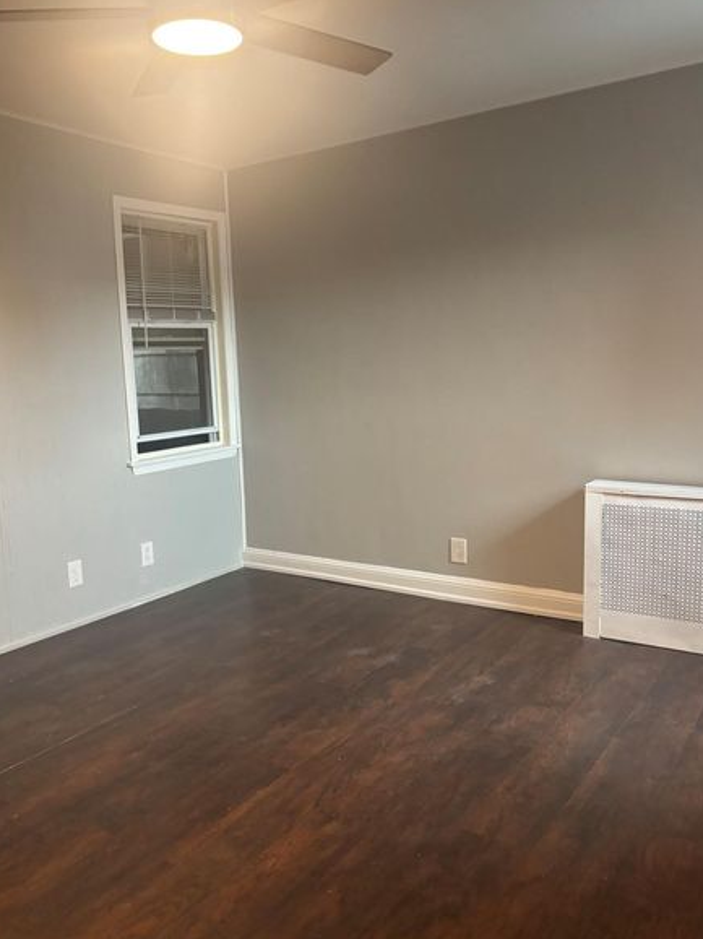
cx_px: 312
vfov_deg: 59.9
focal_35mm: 30
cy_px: 496
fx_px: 813
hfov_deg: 46.7
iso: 400
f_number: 1.6
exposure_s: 1/60
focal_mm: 5.96
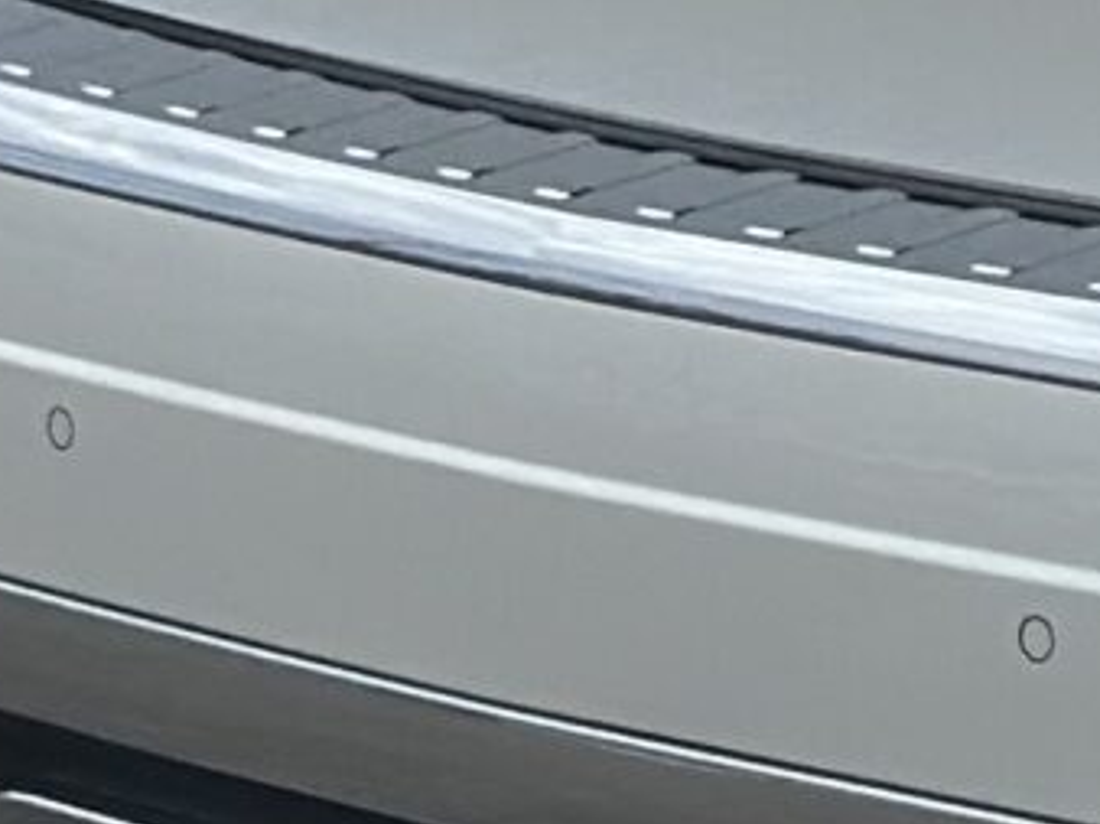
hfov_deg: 5.1
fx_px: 11559
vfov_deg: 4.1
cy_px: -420
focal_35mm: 364
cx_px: 3544
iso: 100
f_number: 1.78
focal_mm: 6.86
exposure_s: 1/12048
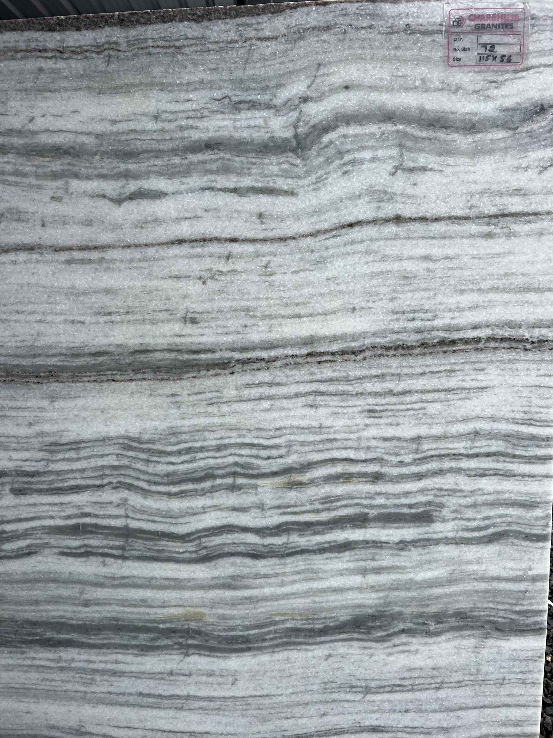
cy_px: 369
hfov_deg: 53.1
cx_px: 276
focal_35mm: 26
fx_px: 554
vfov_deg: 67.3
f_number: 1.5
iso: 50
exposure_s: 1/1488
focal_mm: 5.7
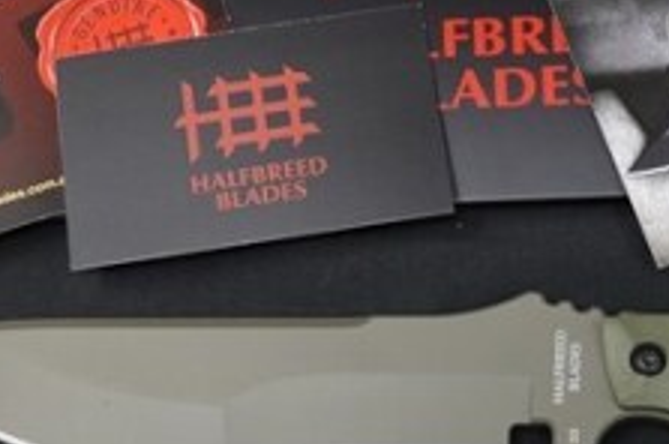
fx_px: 1280
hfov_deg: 28.9
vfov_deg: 19.4
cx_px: 498
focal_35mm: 69
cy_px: 387
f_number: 6.3
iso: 640
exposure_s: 1/30
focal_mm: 9.02
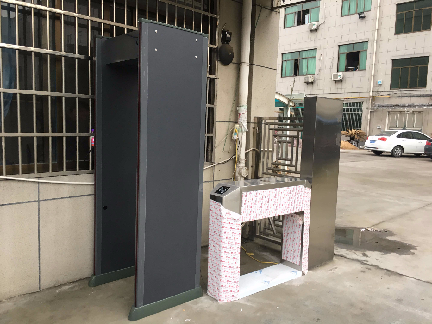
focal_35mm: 29
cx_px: 216
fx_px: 362
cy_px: 162
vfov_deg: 48.2
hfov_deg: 61.7
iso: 80
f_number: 2.2
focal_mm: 4.15
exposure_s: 1/33
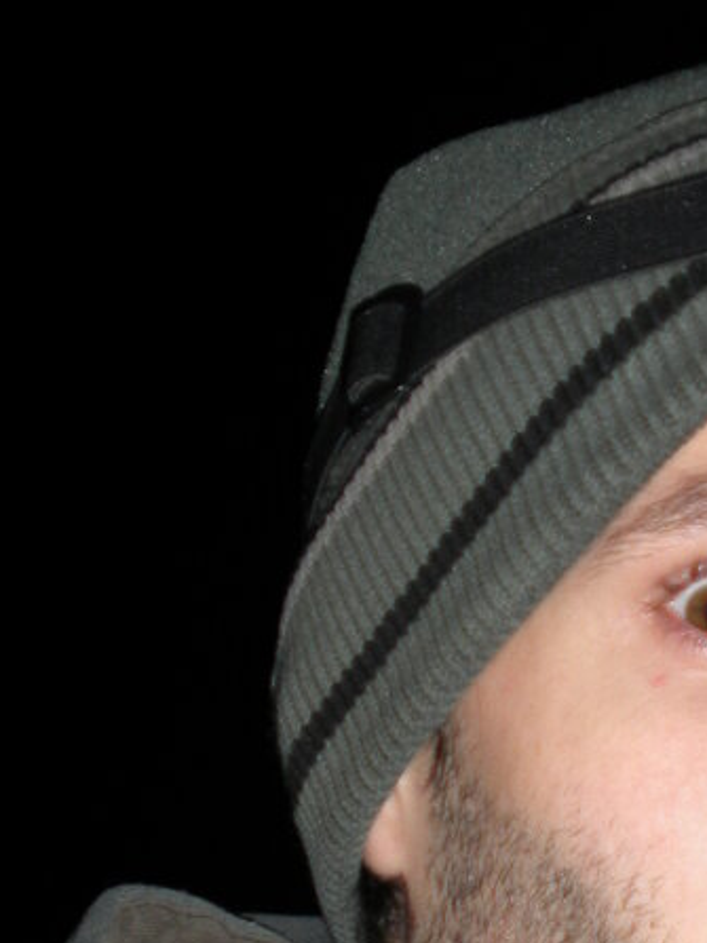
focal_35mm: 94
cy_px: 770
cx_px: 855
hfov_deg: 15.2
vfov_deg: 20.6
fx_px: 2561
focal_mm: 6.3
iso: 100
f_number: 3.1
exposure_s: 1/30
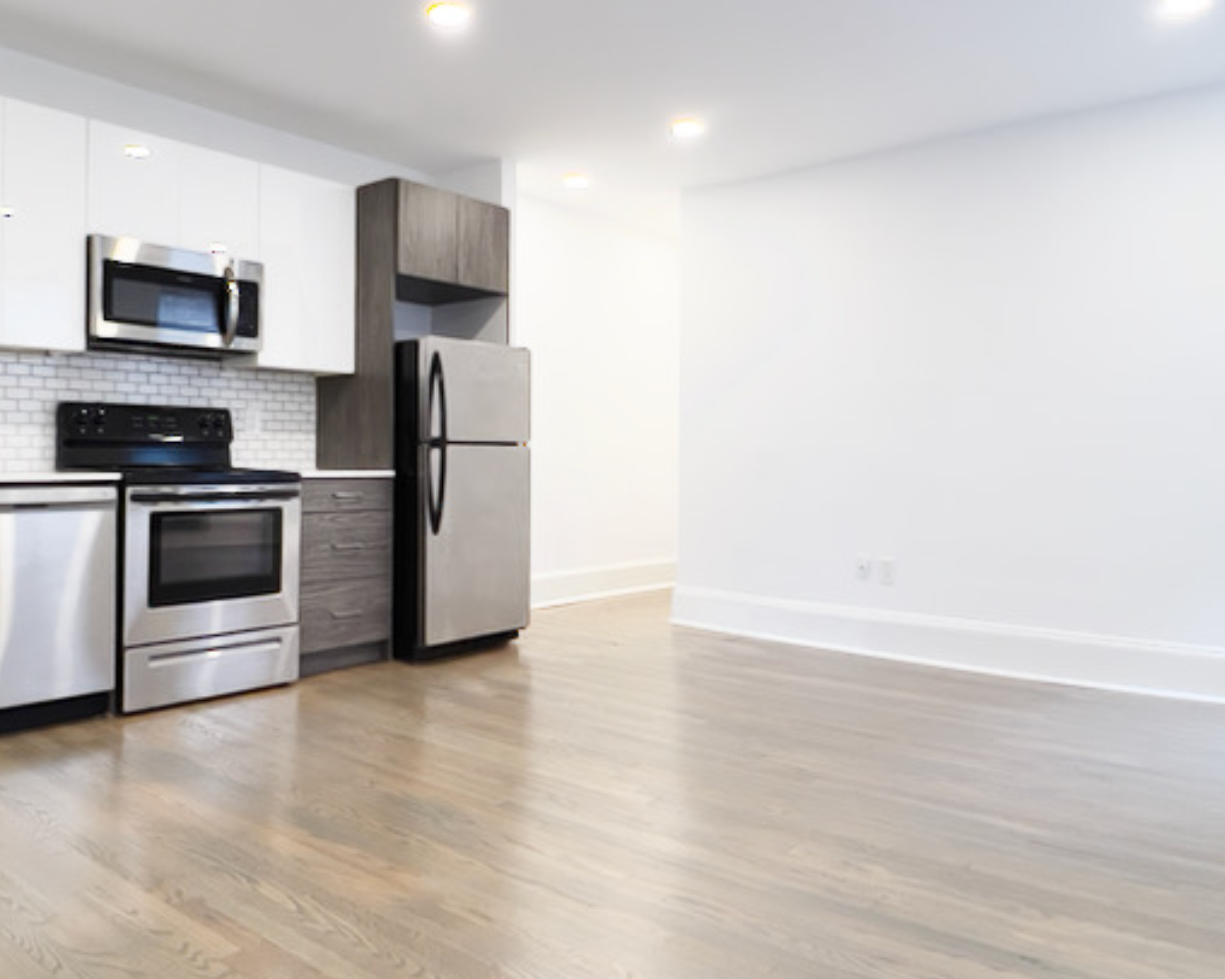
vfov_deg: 56.7
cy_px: 451
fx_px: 906
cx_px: 540
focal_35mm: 25
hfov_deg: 67.9
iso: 250
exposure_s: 1/120
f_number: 1.8
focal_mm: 1.57
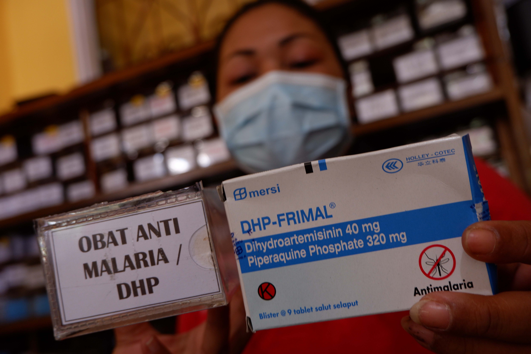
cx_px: 266
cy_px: 177
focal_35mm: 36
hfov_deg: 53.1
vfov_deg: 36.9
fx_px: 531
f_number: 4.4
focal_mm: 24.2
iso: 400
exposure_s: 1/18
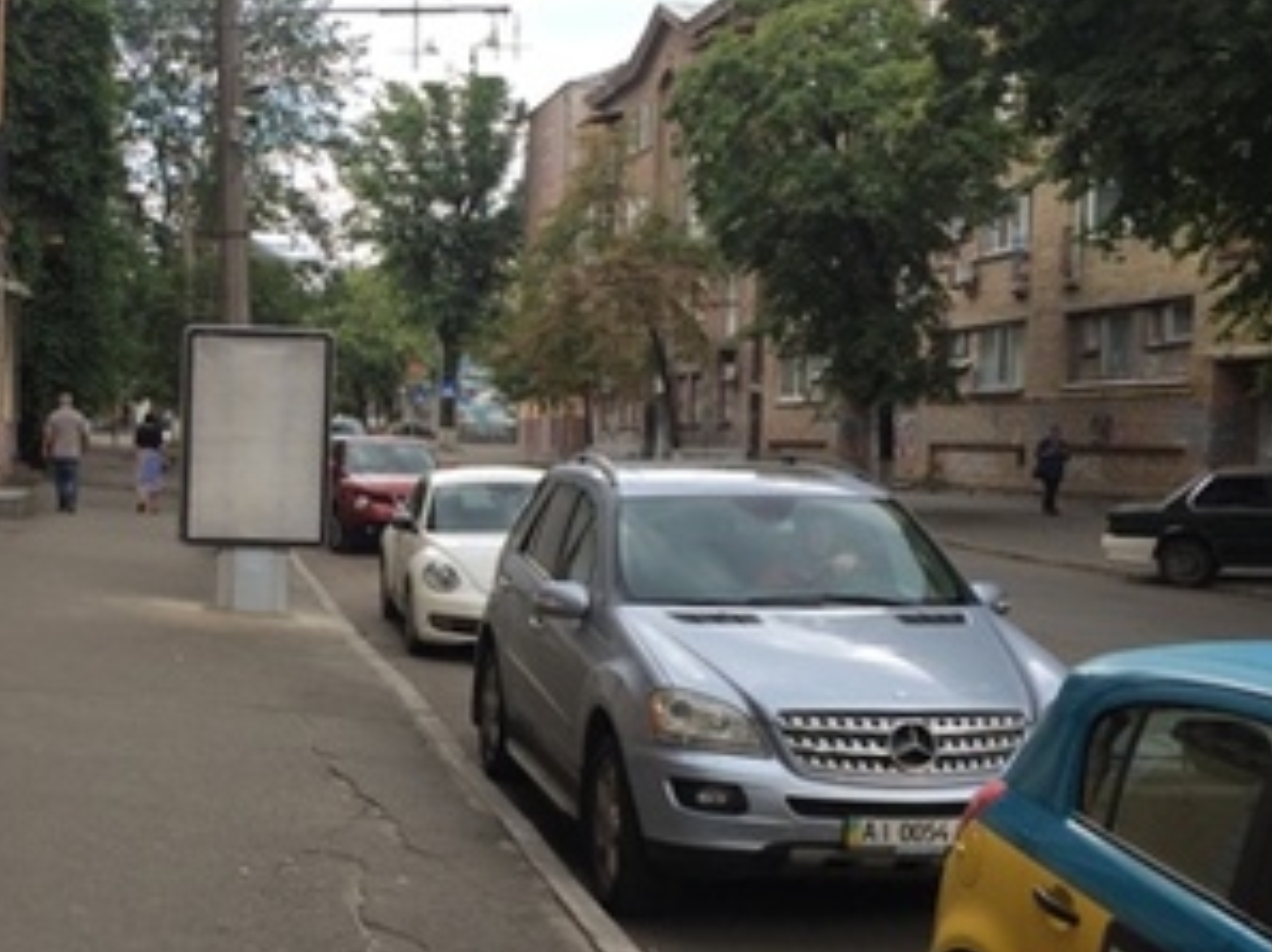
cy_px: 542
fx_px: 1983
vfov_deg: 27.0
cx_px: 297
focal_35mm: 54
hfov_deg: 34.7
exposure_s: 1/335
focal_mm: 4.15
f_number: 2.2
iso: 32
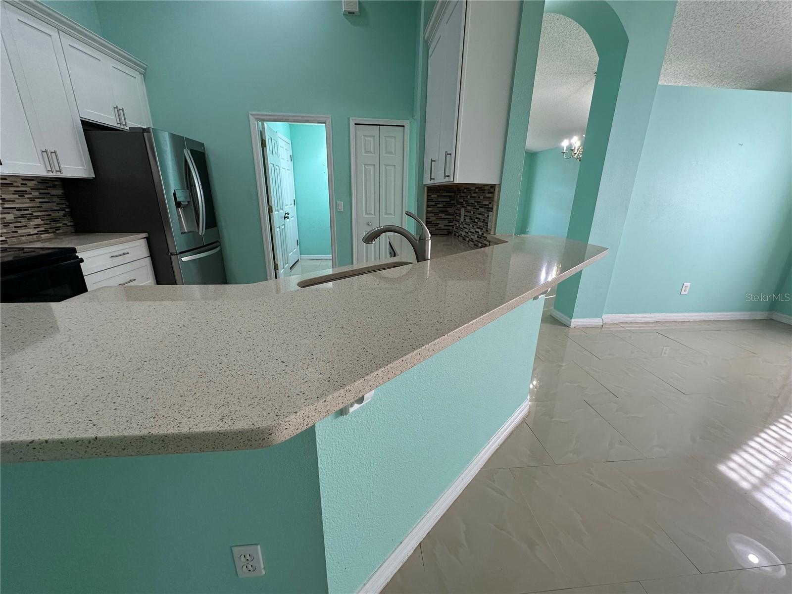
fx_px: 320
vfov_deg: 85.7
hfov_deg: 102.1
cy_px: 297
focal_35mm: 14
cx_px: 396
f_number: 2.2
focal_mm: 2.22
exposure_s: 1/120
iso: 160
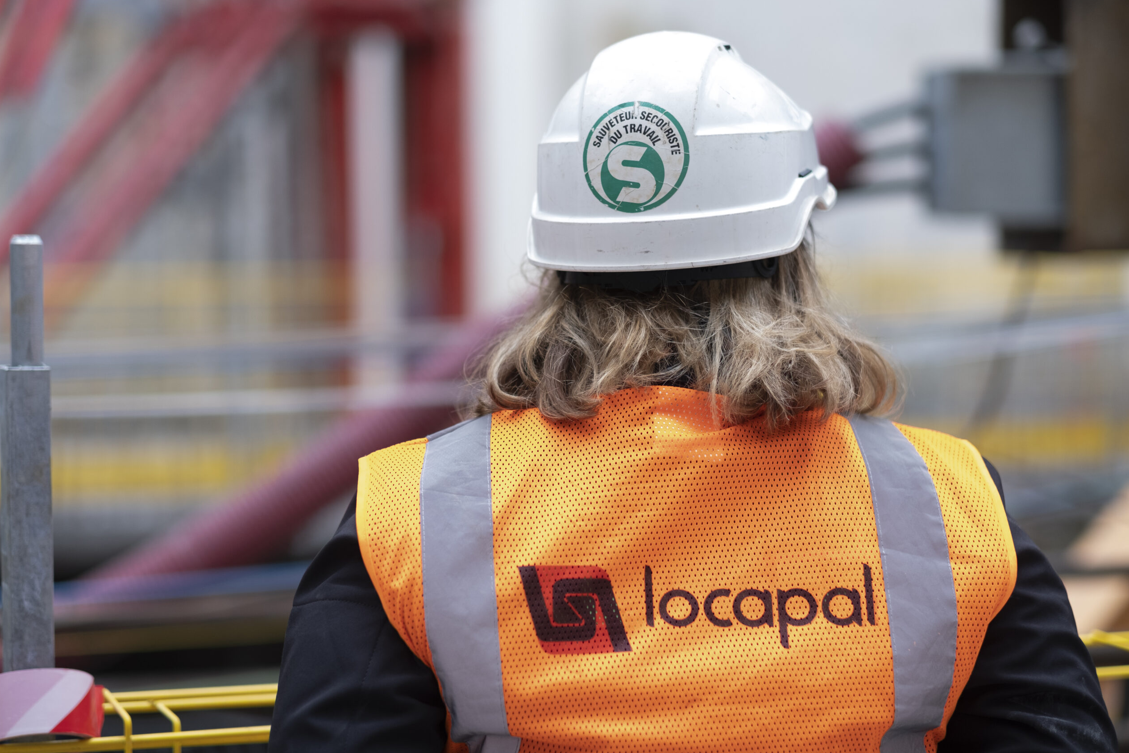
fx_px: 2666
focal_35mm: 85
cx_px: 569
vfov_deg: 16.1
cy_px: 375
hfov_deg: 23.9
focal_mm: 56
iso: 400
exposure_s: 1/400
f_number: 1.4
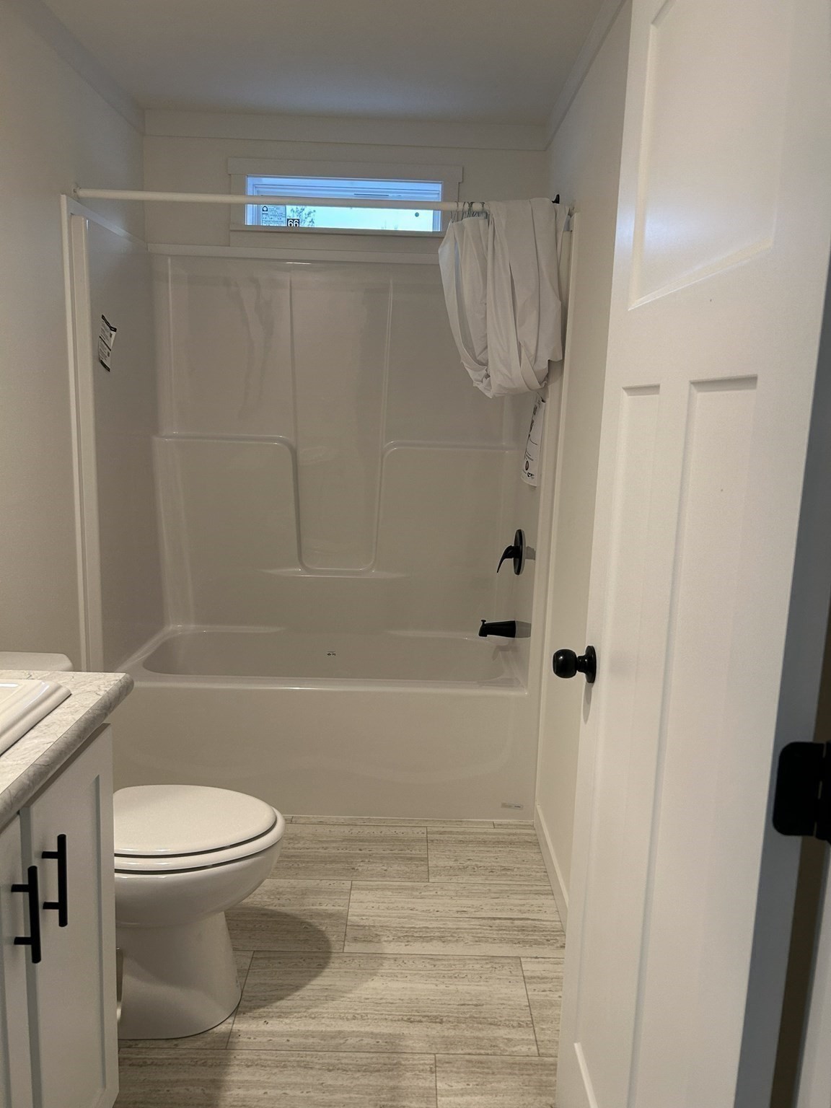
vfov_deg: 67.3
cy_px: 554
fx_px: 832
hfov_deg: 53.1
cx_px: 416
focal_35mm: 26
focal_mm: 5.7
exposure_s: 1/60
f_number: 1.5
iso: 80
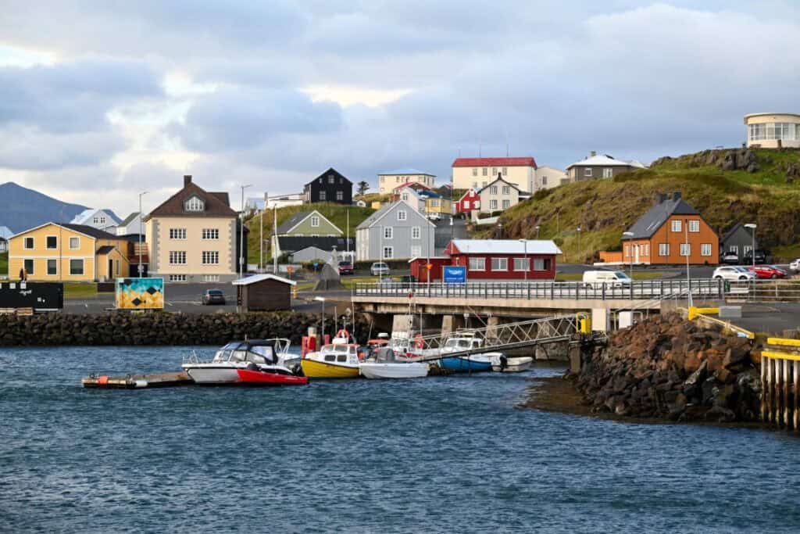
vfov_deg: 15.0
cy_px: 267
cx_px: 400
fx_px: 2022
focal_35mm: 91
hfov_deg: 22.4
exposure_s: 1/250
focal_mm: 91
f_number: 6.3
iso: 360
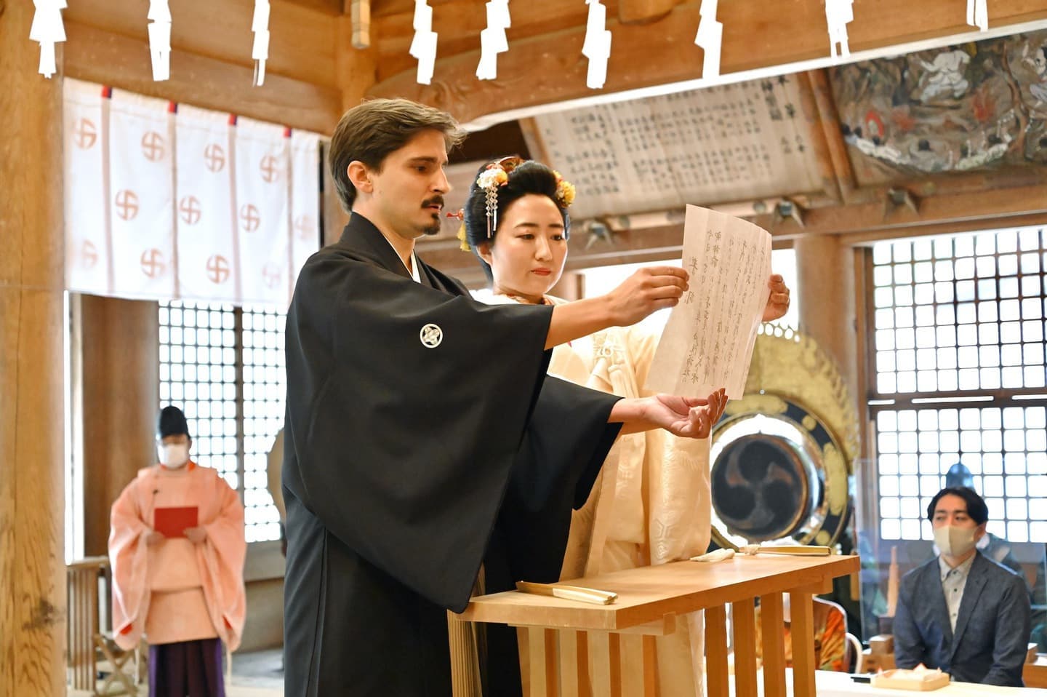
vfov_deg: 27.0
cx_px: 524
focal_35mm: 50
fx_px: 1453
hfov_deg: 39.6
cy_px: 348
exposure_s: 1/100
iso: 12800
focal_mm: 50
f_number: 4.5
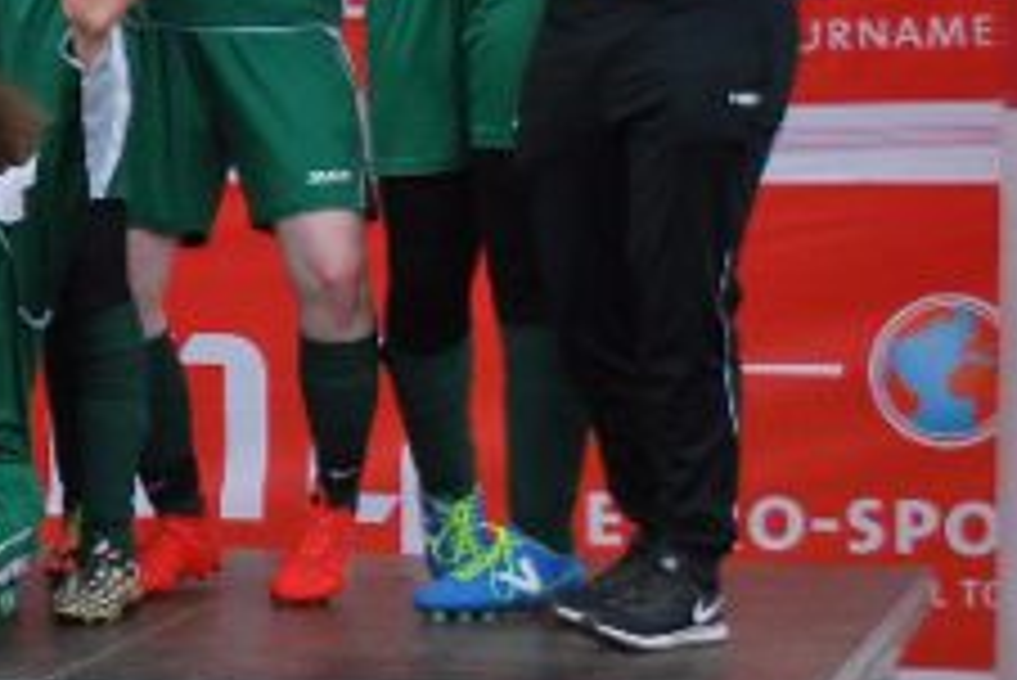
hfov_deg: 10.1
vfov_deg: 7.0
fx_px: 5576
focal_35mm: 197
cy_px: 117
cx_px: -522
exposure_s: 1/500
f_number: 4.8
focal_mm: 29
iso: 250
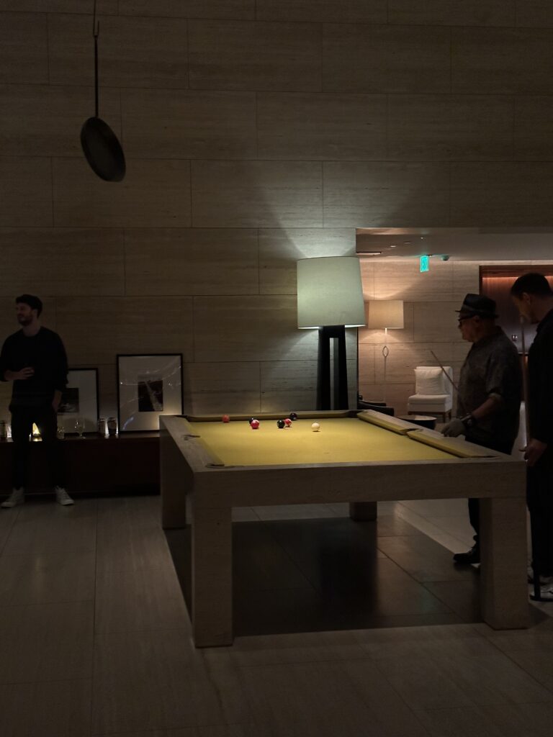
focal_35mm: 48
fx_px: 1022
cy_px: 368
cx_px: 276
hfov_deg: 30.3
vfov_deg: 39.7
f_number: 1.78
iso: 500
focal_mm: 6.86
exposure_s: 1/40
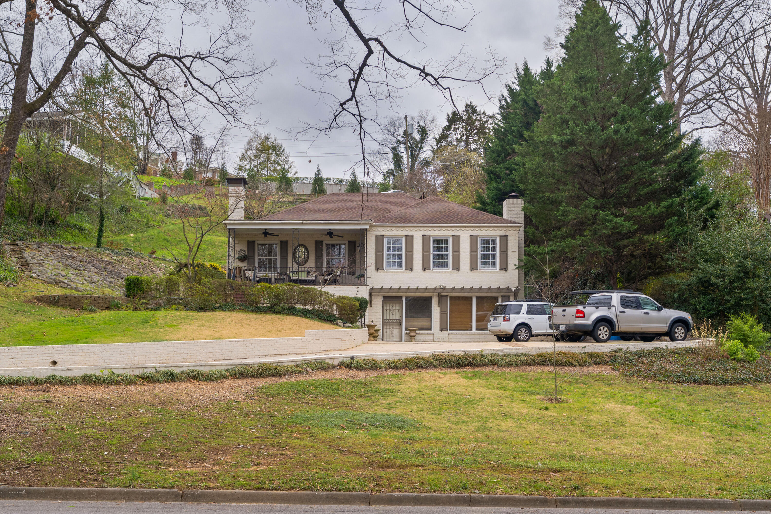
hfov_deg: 54.4
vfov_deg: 37.9
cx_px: 386
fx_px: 750
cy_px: 257
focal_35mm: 35
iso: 320
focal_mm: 35
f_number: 7.1
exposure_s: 1/100
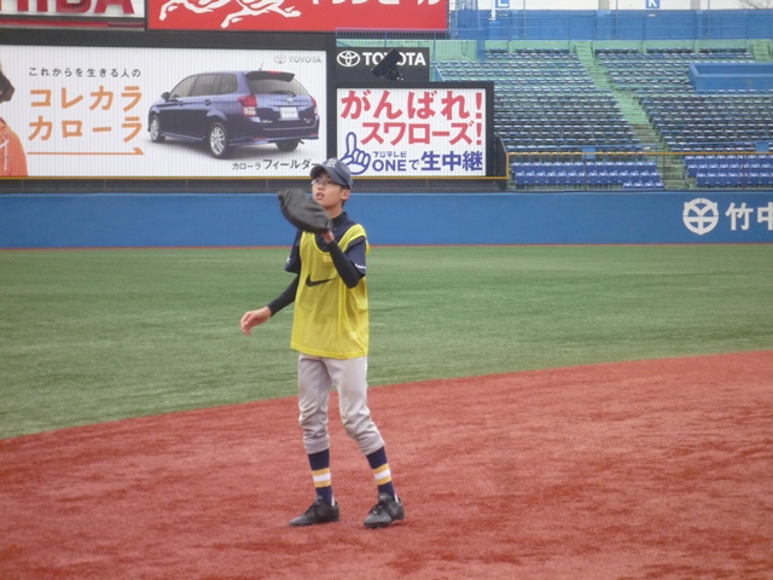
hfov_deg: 15.8
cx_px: 386
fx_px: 2791
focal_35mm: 125
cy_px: 290
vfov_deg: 11.9
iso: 250
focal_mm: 22
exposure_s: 1/125
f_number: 5.9
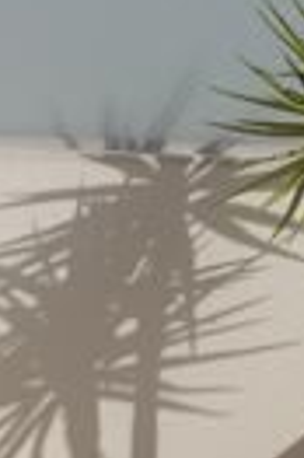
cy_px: 717
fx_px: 3137
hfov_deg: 5.5
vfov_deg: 8.2
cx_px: 276
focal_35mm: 247
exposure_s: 1/1000
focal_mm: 22.46
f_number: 6.3
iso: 125
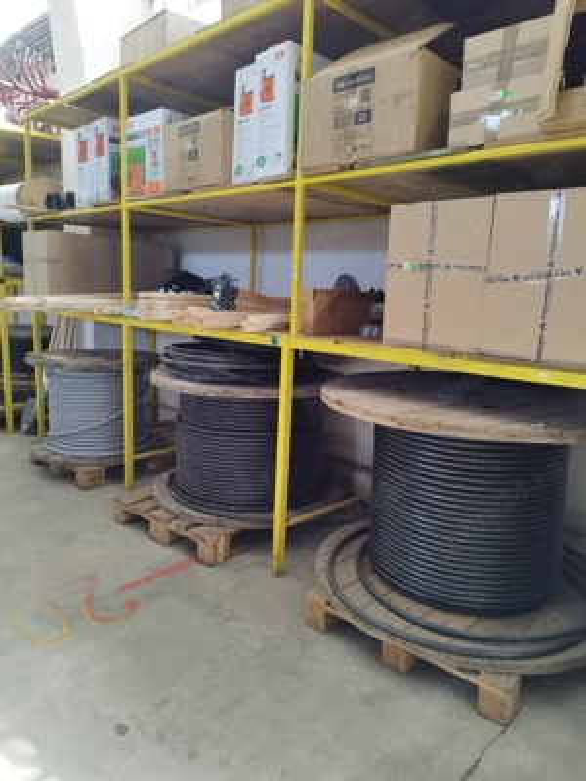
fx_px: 542
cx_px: 293
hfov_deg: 56.8
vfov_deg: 71.6
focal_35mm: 24
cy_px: 390
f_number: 1.89
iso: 210
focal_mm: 5.89
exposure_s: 1/33.3
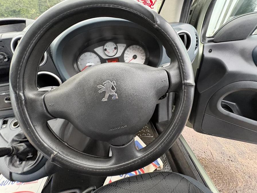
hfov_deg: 102.1
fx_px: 104
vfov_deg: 85.7
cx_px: 128
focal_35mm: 14
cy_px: 96
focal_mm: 2.22
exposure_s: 1/60
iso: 640
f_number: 2.2
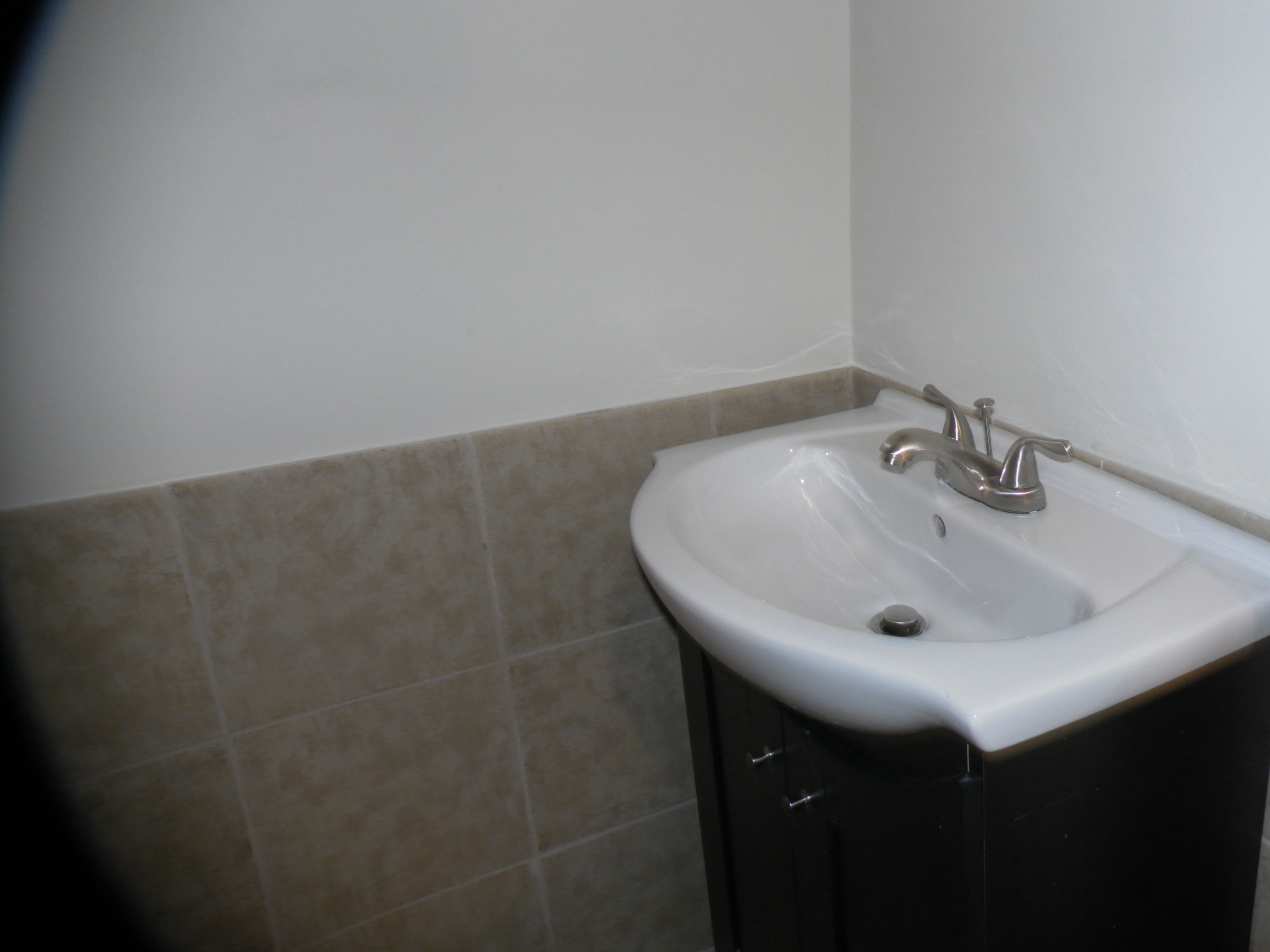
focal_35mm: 26
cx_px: 635
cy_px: 476
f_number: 2.8
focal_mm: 4.6
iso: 200
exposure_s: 1/30
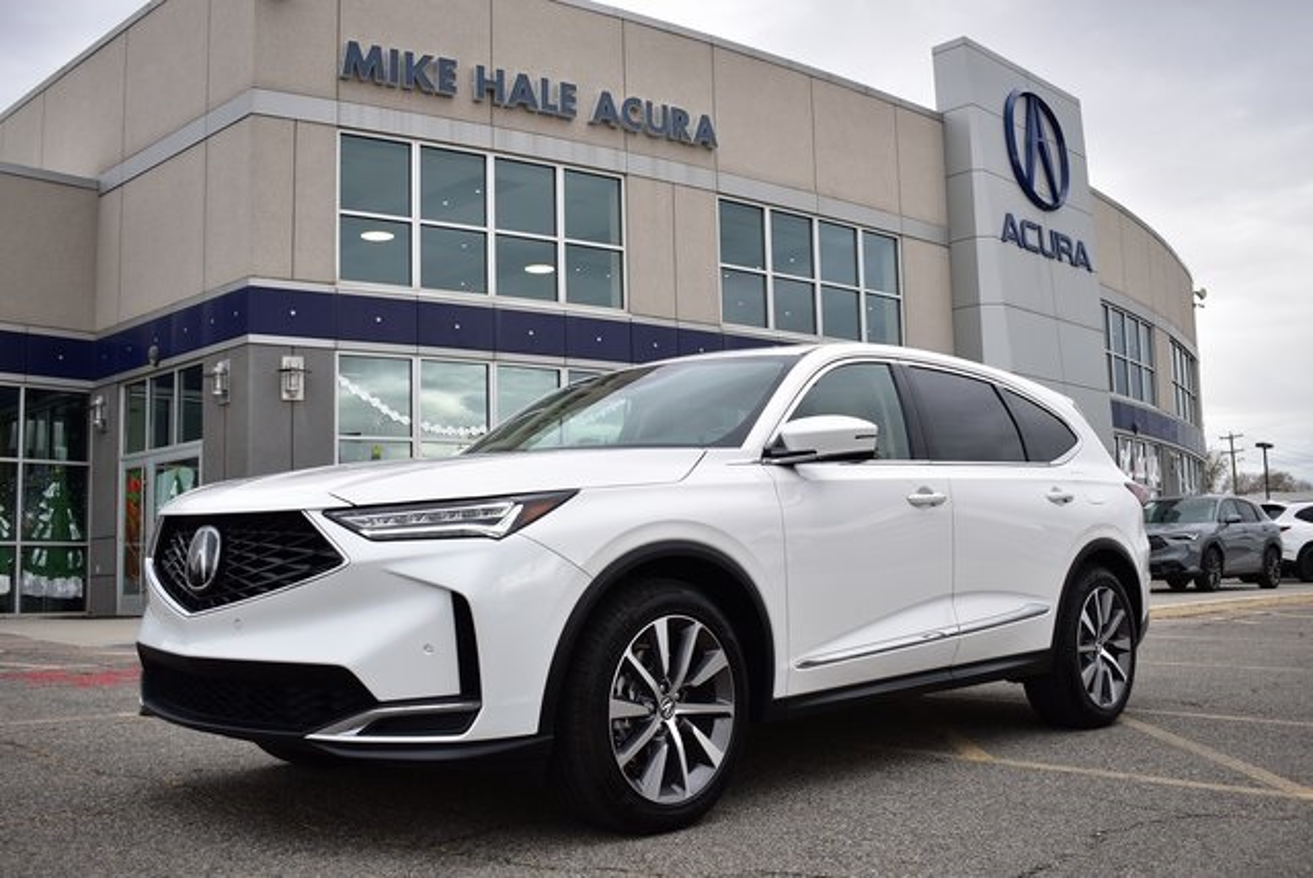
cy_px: 439
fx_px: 1314
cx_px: 656
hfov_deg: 53.1
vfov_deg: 36.9
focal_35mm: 36
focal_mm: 24
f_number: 5
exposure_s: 1/100
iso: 100
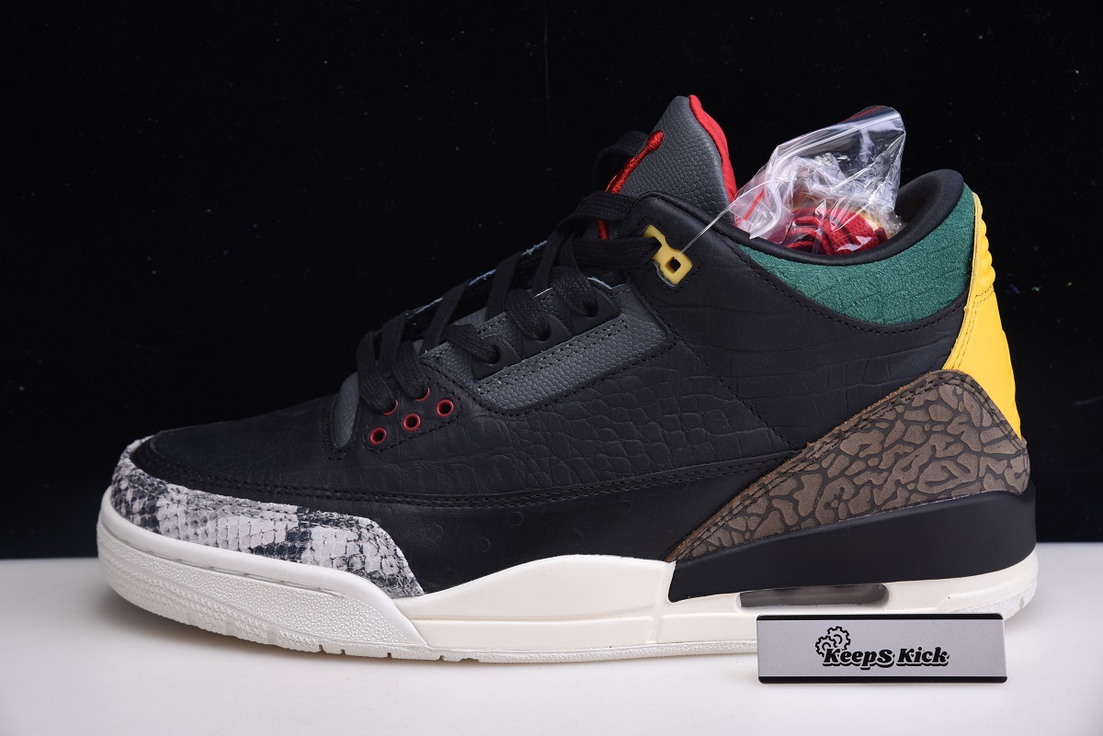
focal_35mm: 92
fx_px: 2820
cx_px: 552
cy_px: 368
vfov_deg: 14.9
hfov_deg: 22.1
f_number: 11
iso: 100
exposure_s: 1/125
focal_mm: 92
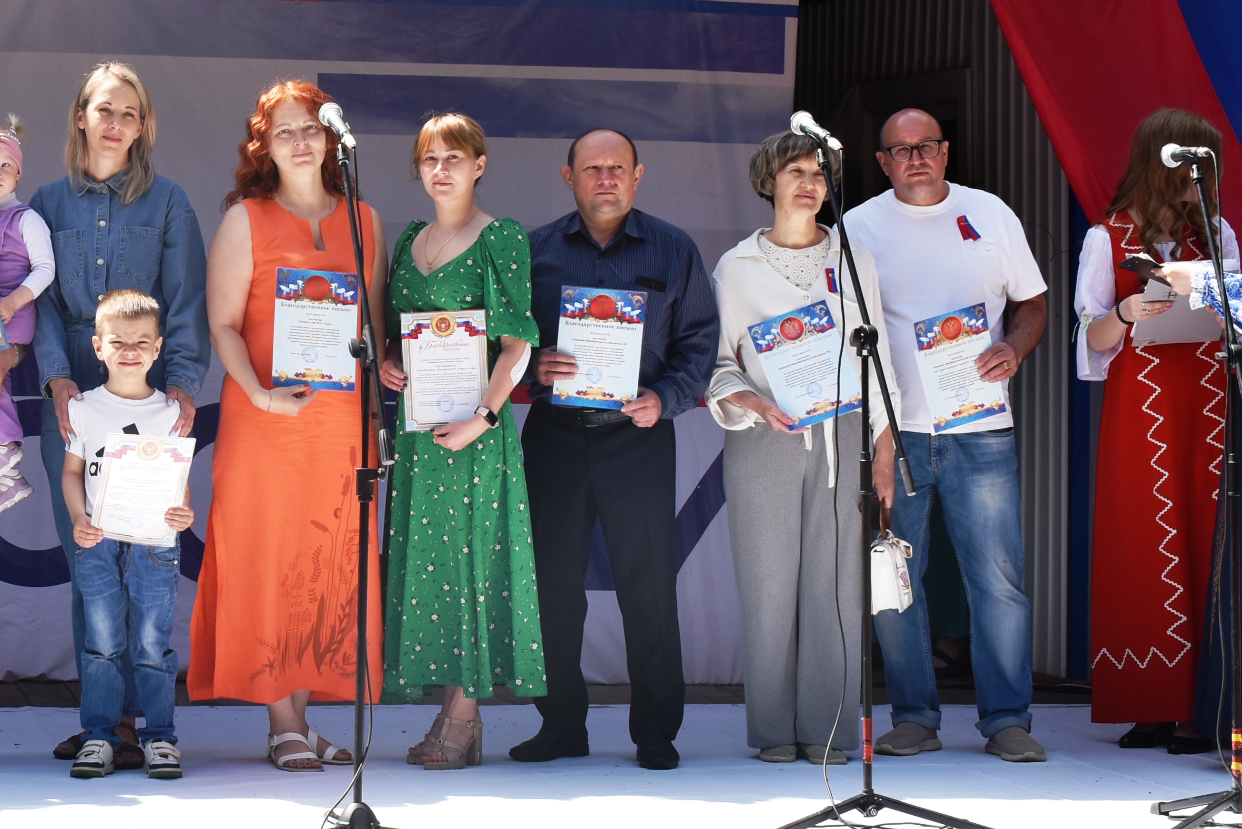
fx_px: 3037
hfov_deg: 22.7
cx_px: 207
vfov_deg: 15.5
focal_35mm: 88
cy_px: 269
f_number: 9
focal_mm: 34
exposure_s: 1/320
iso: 200
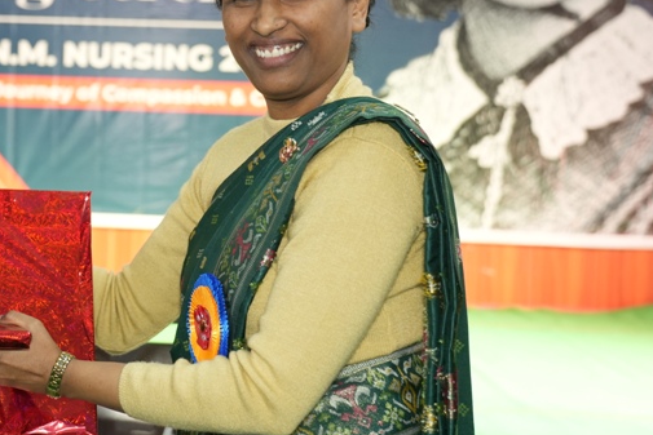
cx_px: 31
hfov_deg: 25.9
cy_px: 183
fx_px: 1361
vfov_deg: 18.2
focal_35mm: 75
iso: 1250
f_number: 2.8
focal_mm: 37
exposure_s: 1/100
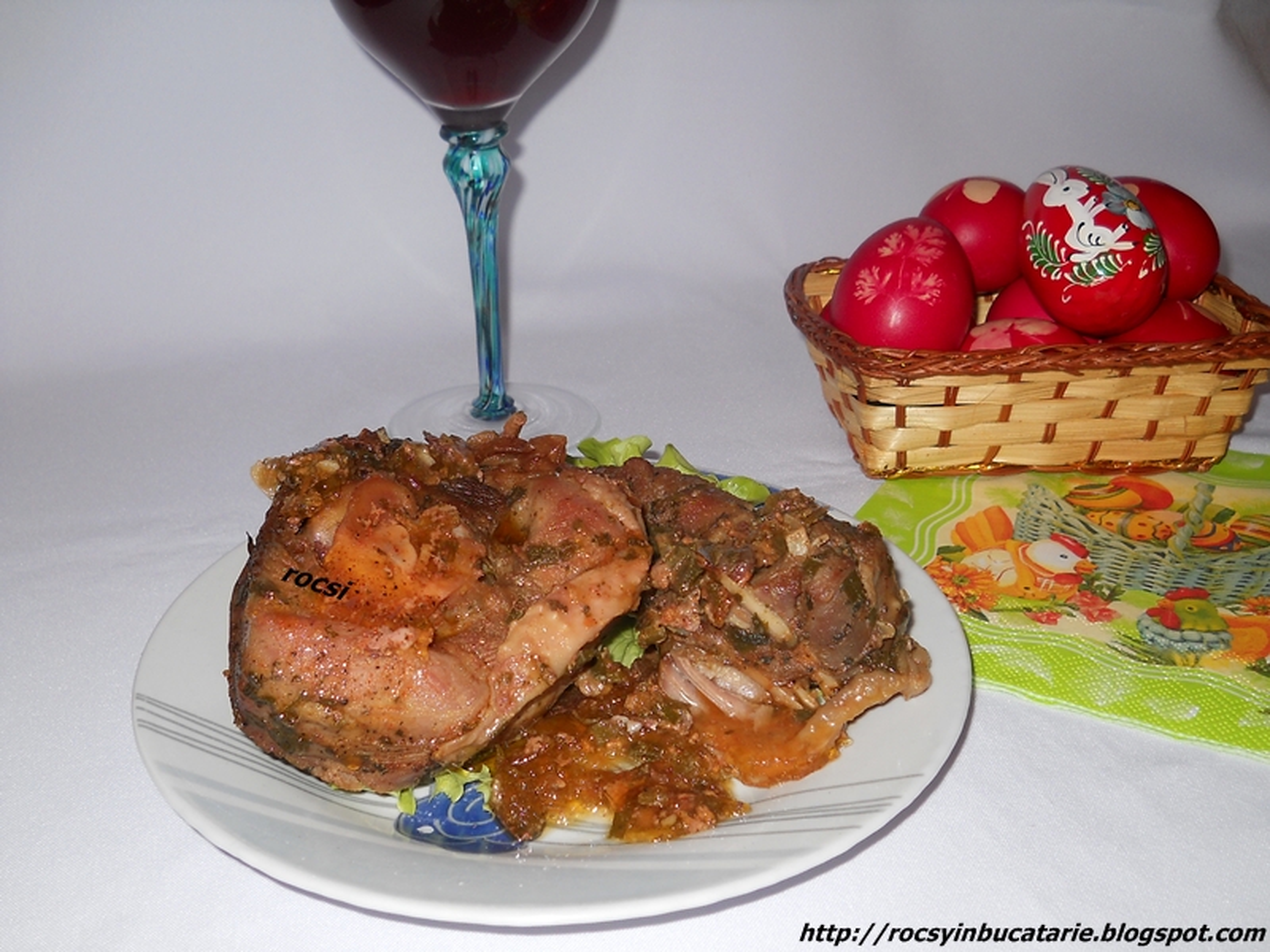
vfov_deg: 35.1
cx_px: 635
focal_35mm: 41
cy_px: 476
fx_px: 1504
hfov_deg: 45.8
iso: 80
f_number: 3.1
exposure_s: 1/30
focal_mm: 6.72
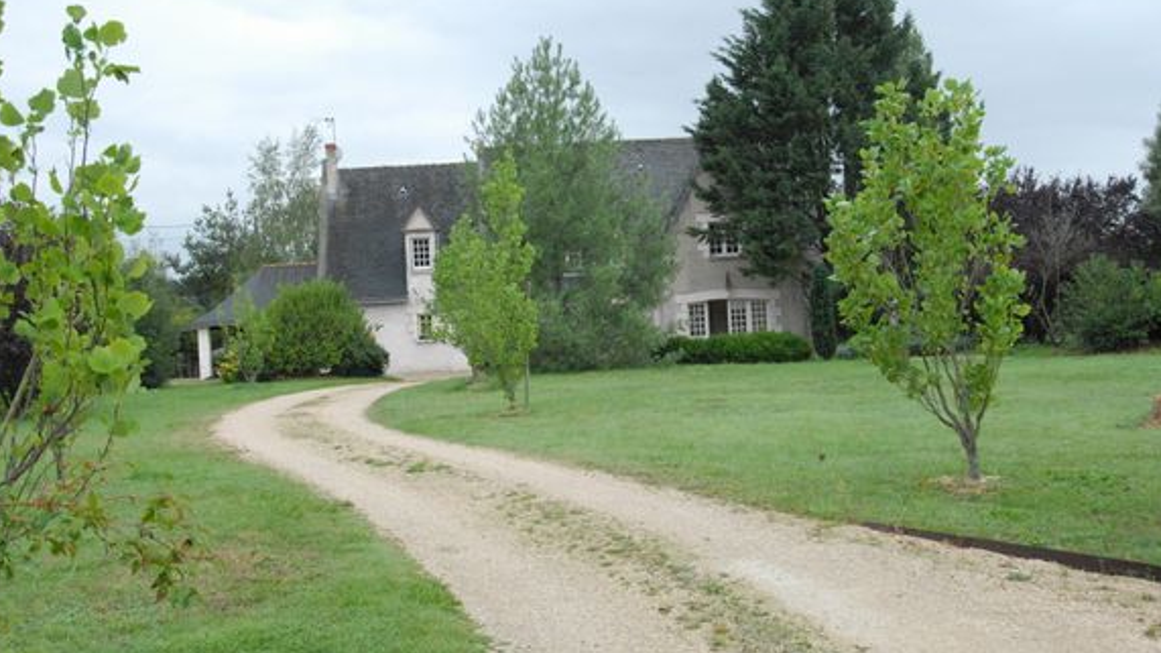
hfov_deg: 47.4
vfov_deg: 27.7
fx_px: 1324
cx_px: 588
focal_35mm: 43
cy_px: 317
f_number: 6.3
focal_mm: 26
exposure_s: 1/350
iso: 1600
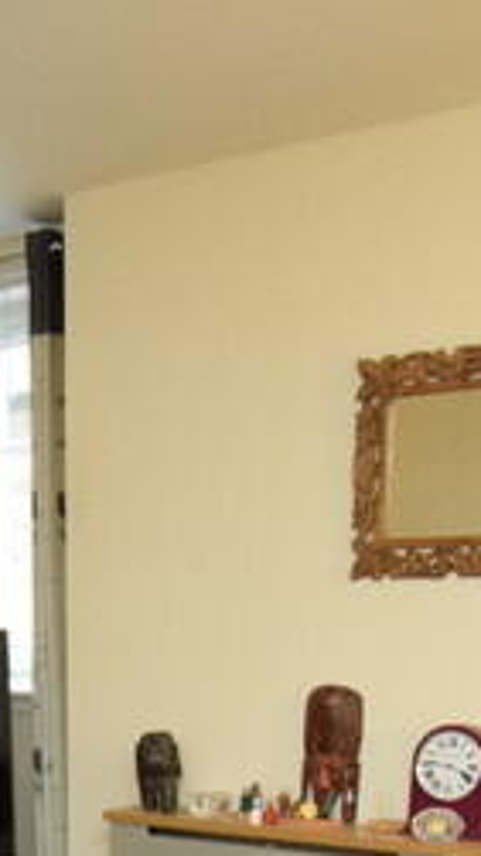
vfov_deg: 28.5
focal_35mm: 64
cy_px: 1028
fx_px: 1453
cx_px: -7
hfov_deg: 18.3
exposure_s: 1/60
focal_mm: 10
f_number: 4.5
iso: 3200
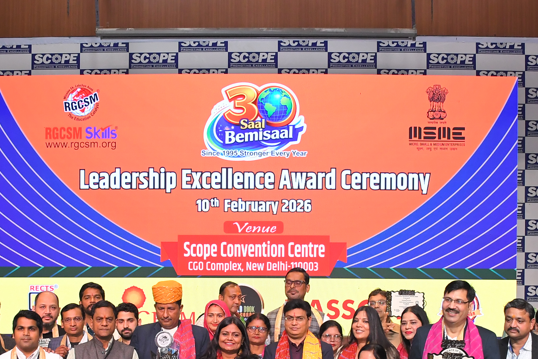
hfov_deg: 30.5
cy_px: 337
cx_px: 273
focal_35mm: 66
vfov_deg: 20.1
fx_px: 986
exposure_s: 1/100
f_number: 4.5
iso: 1000
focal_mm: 18
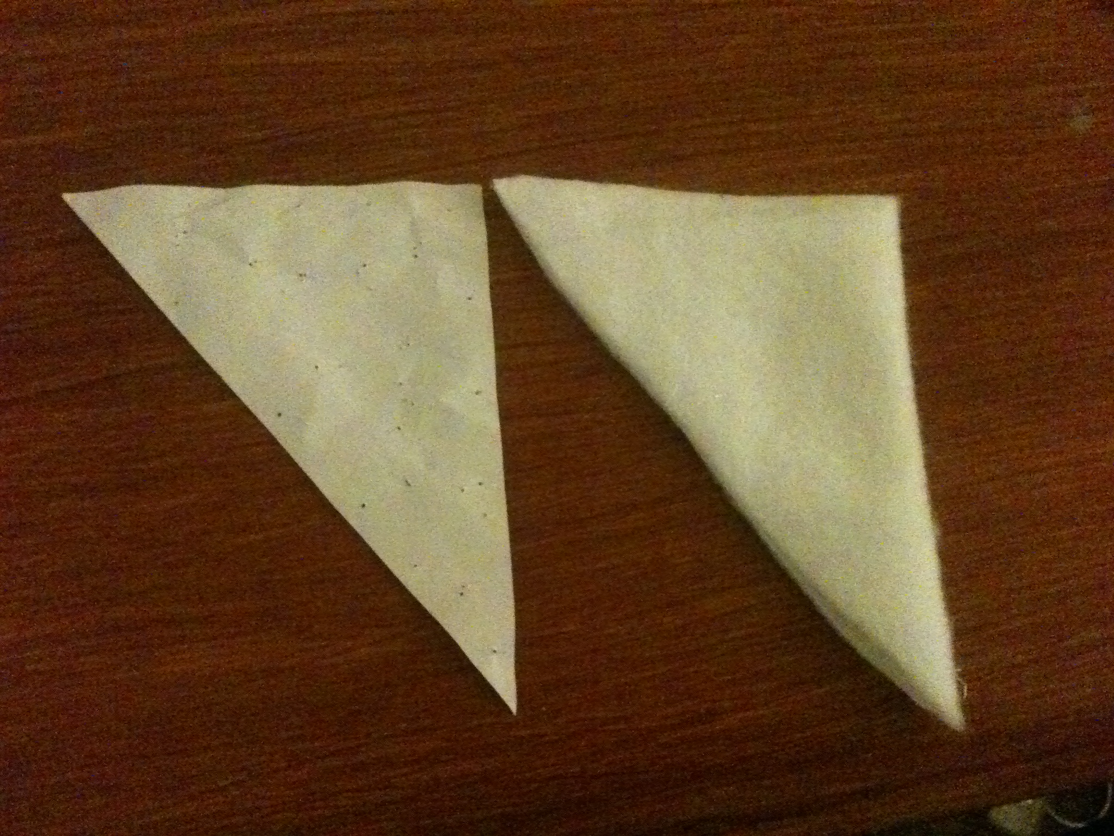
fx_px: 1126
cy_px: 418
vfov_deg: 40.7
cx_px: 557
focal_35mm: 35
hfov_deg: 52.6
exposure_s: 1/10
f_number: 2.8
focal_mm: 3.85
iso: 1000
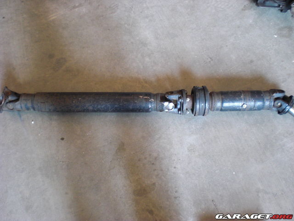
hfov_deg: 49.0
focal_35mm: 38
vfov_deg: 37.7
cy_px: 110
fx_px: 323
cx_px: 147
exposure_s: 1/60
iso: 200
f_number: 3.1
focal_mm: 6.3
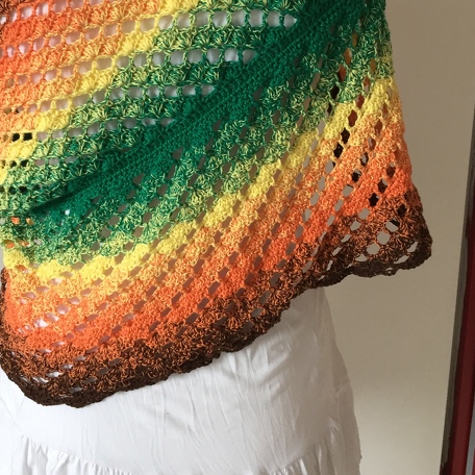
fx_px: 699
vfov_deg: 36.6
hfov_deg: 37.3
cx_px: 177
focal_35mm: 45
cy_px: 115
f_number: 2.2
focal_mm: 4.15
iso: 125
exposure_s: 1/33
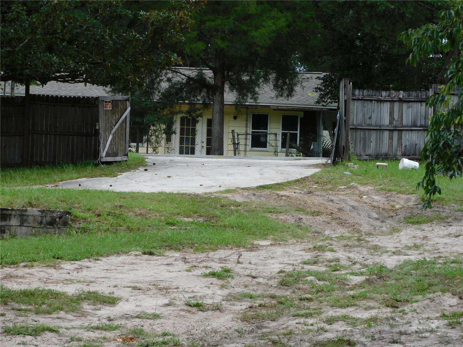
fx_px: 2675
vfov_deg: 7.4
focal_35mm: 200
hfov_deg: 9.9
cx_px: 232
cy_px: 174
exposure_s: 1/250
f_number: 5.3
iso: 125
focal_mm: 35.8
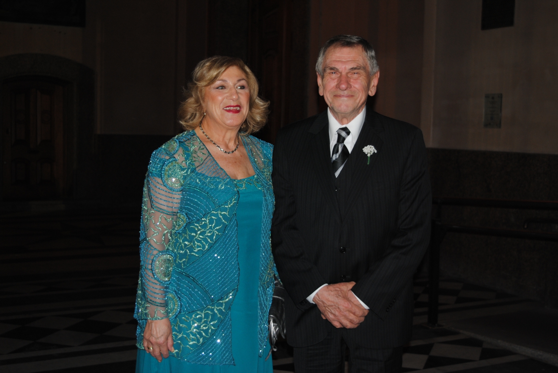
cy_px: 186
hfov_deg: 38.8
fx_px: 791
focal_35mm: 51
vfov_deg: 26.6
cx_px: 279
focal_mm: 34
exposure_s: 1/60
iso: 200
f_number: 4.5
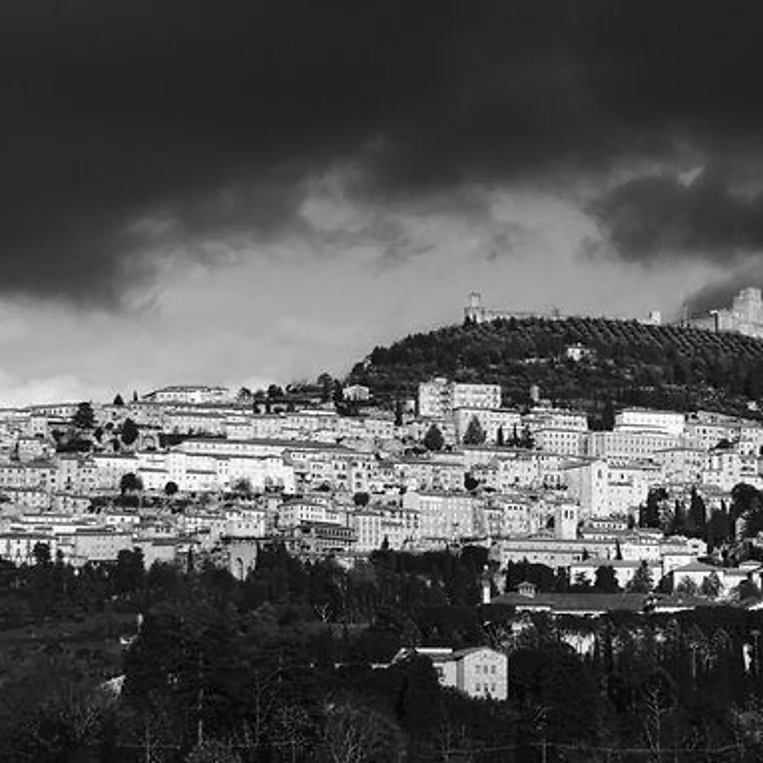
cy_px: 294
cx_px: 677
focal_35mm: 133
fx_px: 3317
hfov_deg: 13.0
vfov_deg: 13.1
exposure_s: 1/640
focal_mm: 12
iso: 200
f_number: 5.6
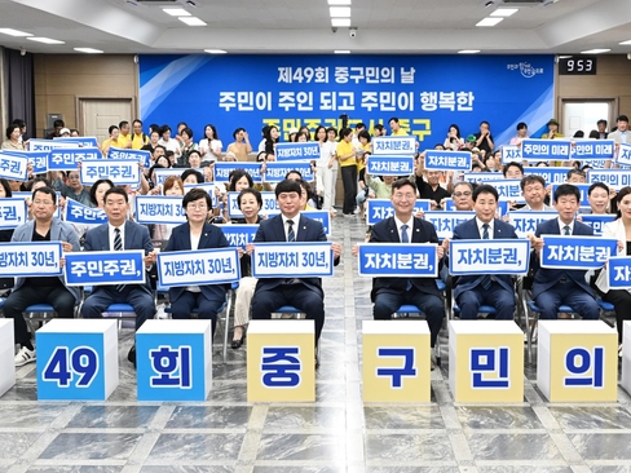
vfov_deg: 28.0
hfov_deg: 36.8
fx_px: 948
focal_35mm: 52
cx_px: 326
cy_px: 221
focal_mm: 44
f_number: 5.3
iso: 3200
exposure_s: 1/160
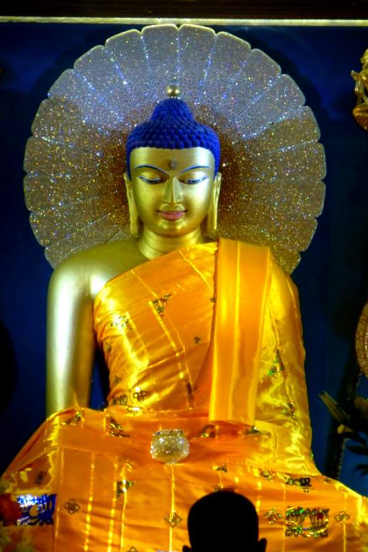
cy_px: 276
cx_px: 170
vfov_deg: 4.6
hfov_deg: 3.1
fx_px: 6805
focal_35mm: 444
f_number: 5.9
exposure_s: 1/13
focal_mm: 68.9
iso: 500
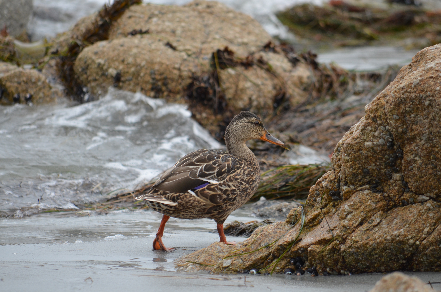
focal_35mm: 450
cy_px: 146
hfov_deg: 4.6
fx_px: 5501
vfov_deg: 3.0
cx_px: 220
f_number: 5.6
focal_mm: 300
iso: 500
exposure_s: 1/1000
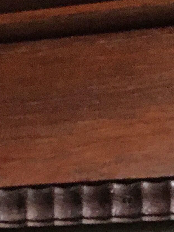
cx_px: 101
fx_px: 939
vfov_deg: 12.5
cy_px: 461
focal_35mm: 140
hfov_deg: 10.6
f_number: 2.2
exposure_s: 1/17
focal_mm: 4.15
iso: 640
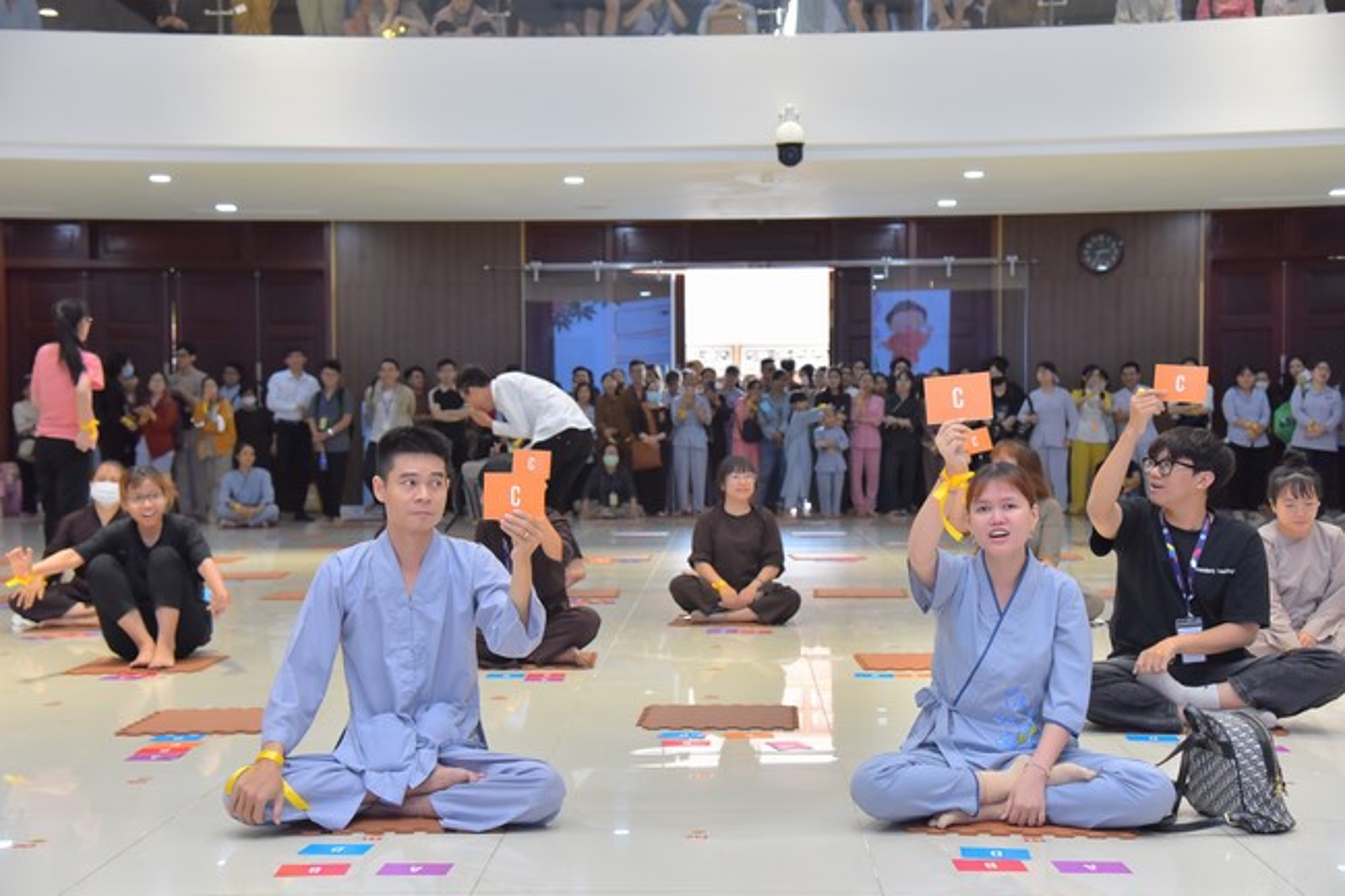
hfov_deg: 38.2
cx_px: 672
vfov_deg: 26.0
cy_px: 448
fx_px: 1942
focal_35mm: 52
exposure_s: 1/160
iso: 1600
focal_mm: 52
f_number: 5.6
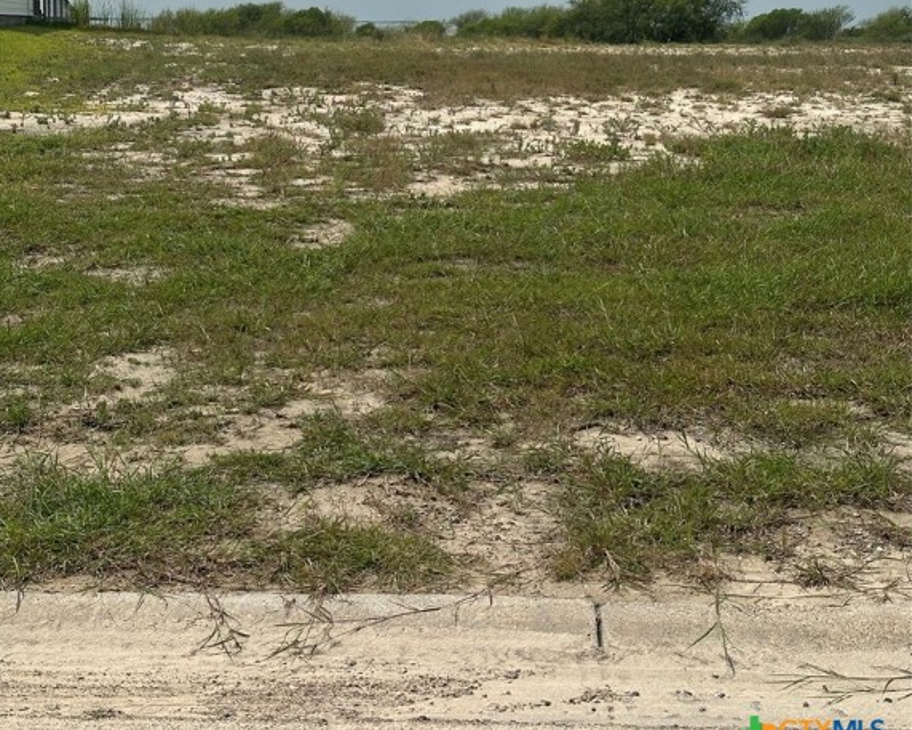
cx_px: 454
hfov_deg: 30.0
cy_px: 160
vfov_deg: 23.9
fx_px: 1701
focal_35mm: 63
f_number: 1.78
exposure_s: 1/9804
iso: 64
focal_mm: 6.86
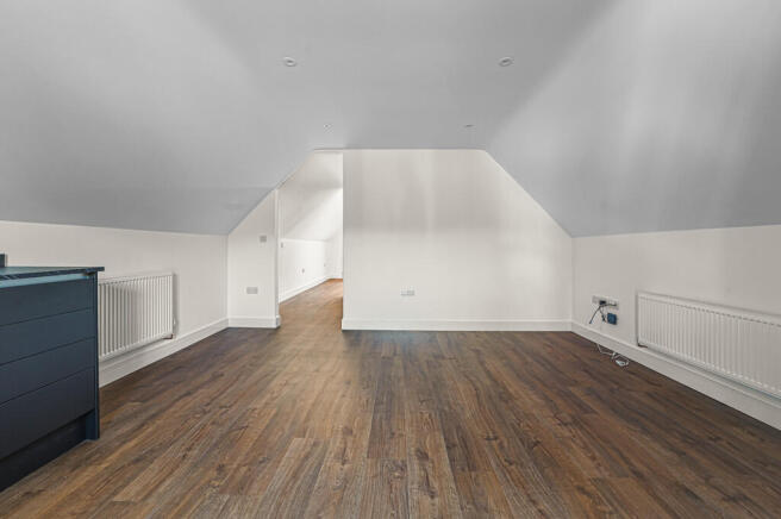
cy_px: 260
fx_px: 303
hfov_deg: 104.3
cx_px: 390
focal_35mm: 14
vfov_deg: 81.1
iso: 400
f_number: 8
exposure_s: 1.6
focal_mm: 14
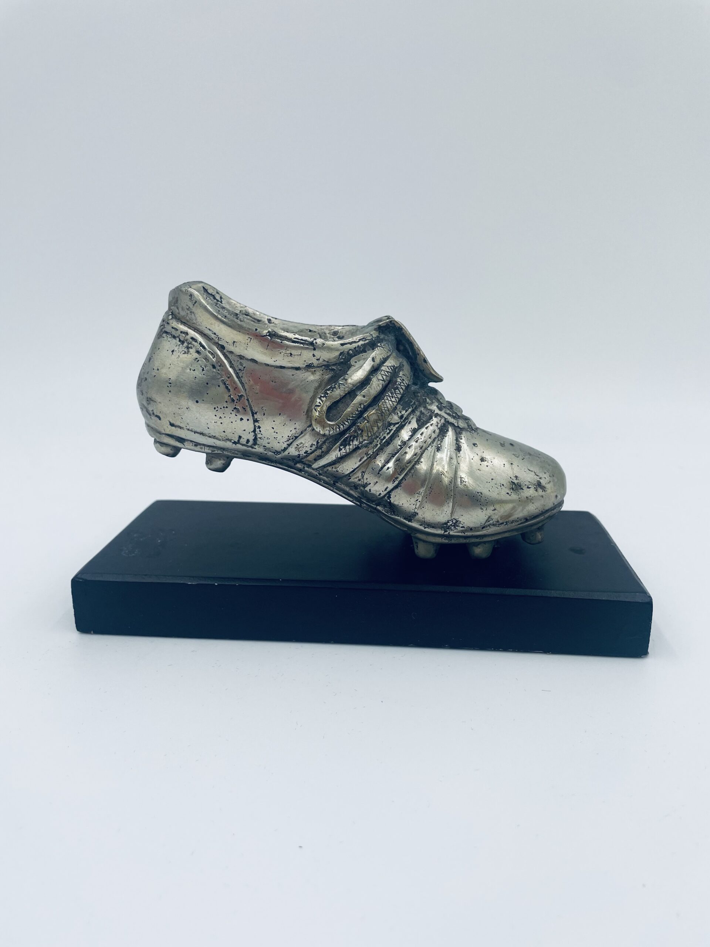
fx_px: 711
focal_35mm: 26
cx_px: 355
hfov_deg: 53.1
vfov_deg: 67.3
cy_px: 474
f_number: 1.6
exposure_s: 1/759
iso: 32
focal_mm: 4.2
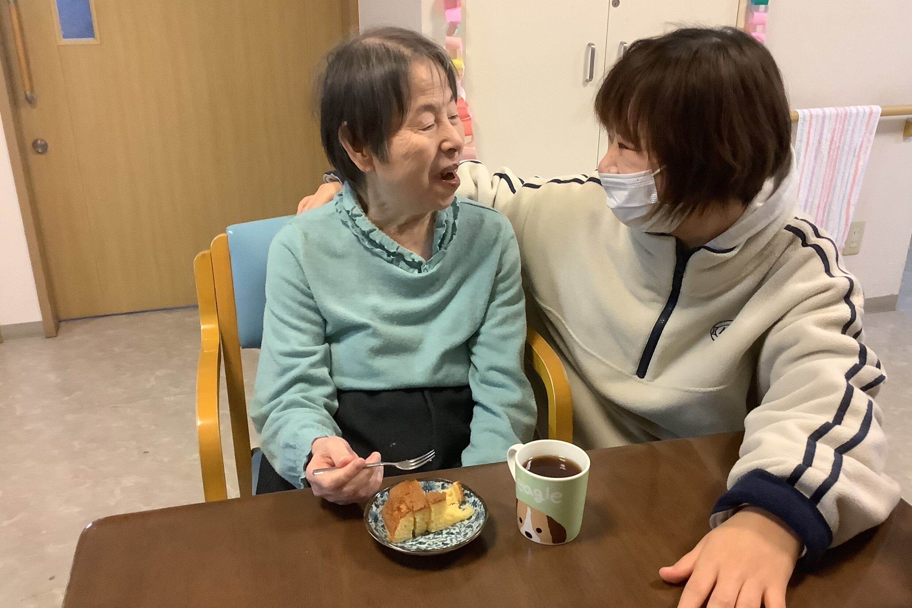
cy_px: 333
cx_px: 461
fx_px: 836
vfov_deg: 39.9
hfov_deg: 57.2
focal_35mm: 33
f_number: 2.4
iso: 250
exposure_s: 1/60
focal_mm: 3.3
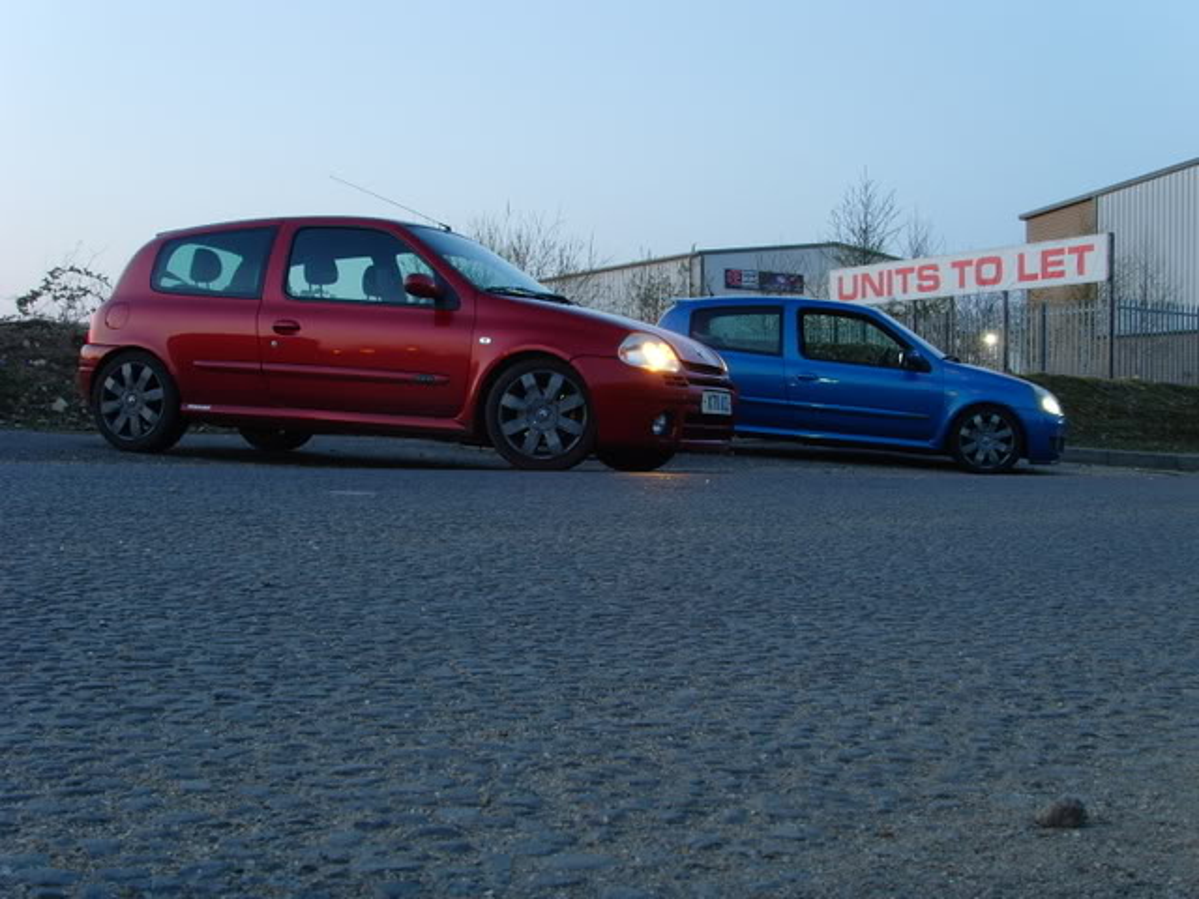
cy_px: 450
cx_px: 600
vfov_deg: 32.2
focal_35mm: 45
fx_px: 1559
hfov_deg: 42.1
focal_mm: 7.7
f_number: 6.5
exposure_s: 1
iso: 80
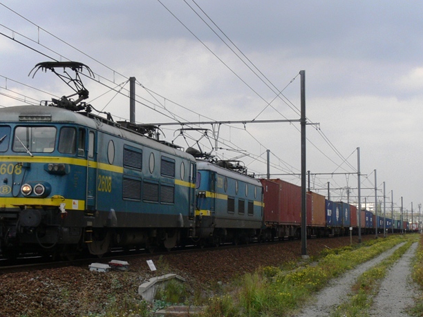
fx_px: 1002
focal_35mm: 82
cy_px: 175
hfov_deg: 23.8
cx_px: 190
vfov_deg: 18.0
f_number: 4
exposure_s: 1/640
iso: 100
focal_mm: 10.3
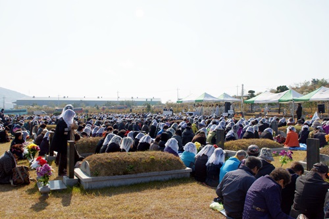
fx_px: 329
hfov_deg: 53.1
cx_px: 164
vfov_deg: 36.8
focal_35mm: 36
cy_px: 110
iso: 100
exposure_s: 1/200
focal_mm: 24
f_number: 9
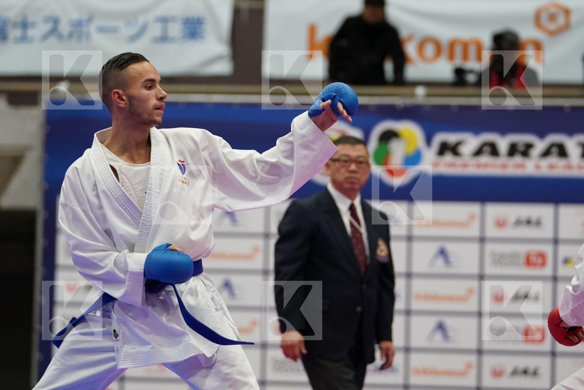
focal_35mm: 220
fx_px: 3569
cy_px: 195
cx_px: 292
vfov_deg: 6.2
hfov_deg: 9.4
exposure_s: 1/1000
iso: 3200
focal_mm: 147
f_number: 2.8
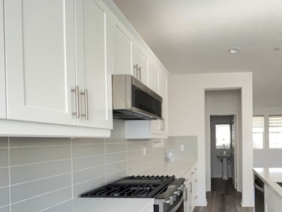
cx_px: 209
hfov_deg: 73.8
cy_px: 143
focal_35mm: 21
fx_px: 171
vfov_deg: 61.8
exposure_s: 1/67
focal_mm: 1.57
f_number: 1.8
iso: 250
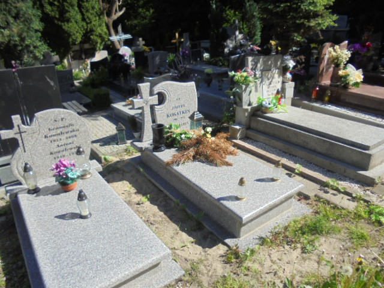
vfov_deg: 53.1
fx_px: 288
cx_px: 192
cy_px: 144
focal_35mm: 26
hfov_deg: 67.3
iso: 100
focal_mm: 4.6
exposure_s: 1/800
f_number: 3.5
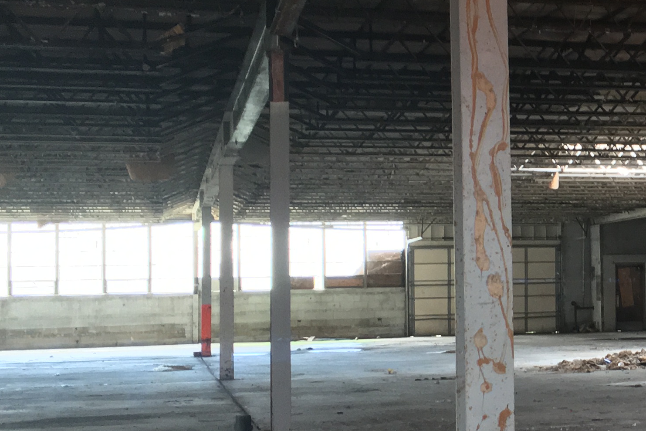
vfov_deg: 16.7
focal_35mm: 82
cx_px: 743
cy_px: 216
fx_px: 1471
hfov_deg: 23.0
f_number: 2.2
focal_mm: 4.15
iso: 80
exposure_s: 1/30
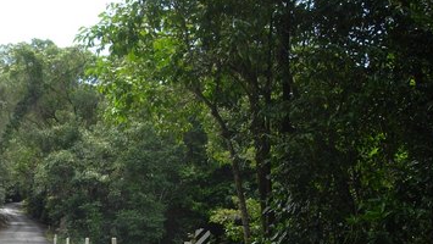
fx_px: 804
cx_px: 90
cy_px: 270
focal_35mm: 70
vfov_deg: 16.7
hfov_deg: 29.5
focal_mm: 7.8
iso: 79
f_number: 4.8
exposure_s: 1/209
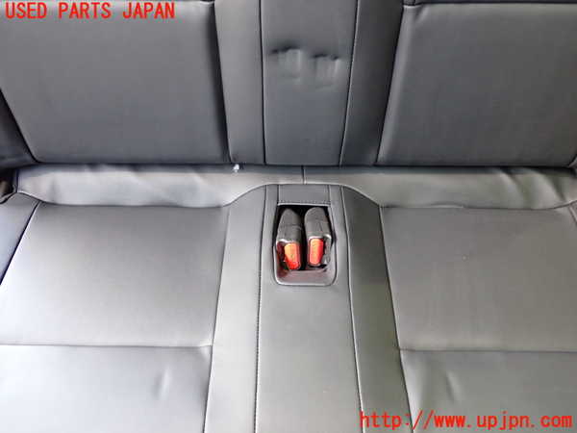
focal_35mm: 30
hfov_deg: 60.0
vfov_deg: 46.8
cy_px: 216
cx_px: 288
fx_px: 500
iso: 500
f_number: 2.3
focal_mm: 5.4
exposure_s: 1/30
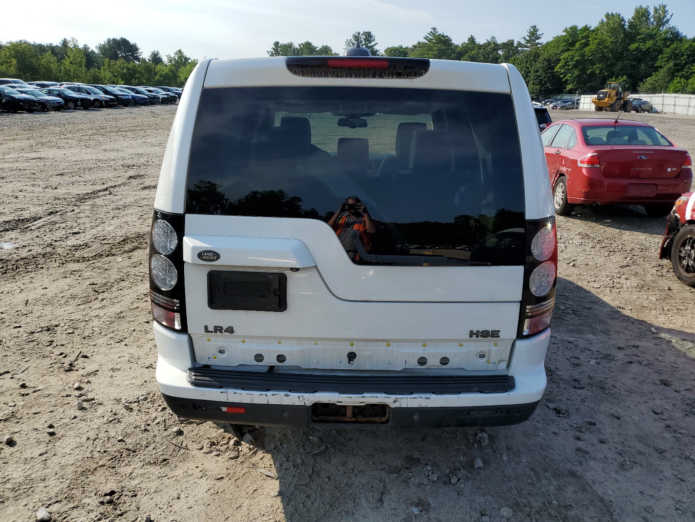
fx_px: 522
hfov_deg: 67.3
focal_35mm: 26
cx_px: 348
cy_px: 261
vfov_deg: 53.1
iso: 50
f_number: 1.5
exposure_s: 1/3333
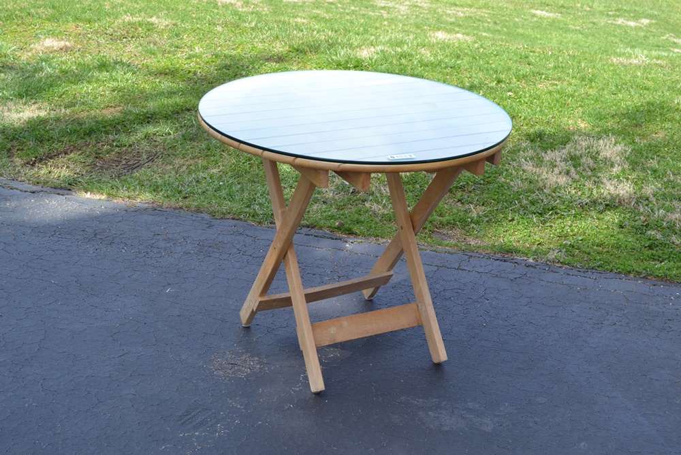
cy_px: 228
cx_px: 340
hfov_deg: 38.9
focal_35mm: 51
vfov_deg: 26.5
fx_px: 965
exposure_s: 1/125
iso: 140
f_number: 5.6
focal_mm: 34
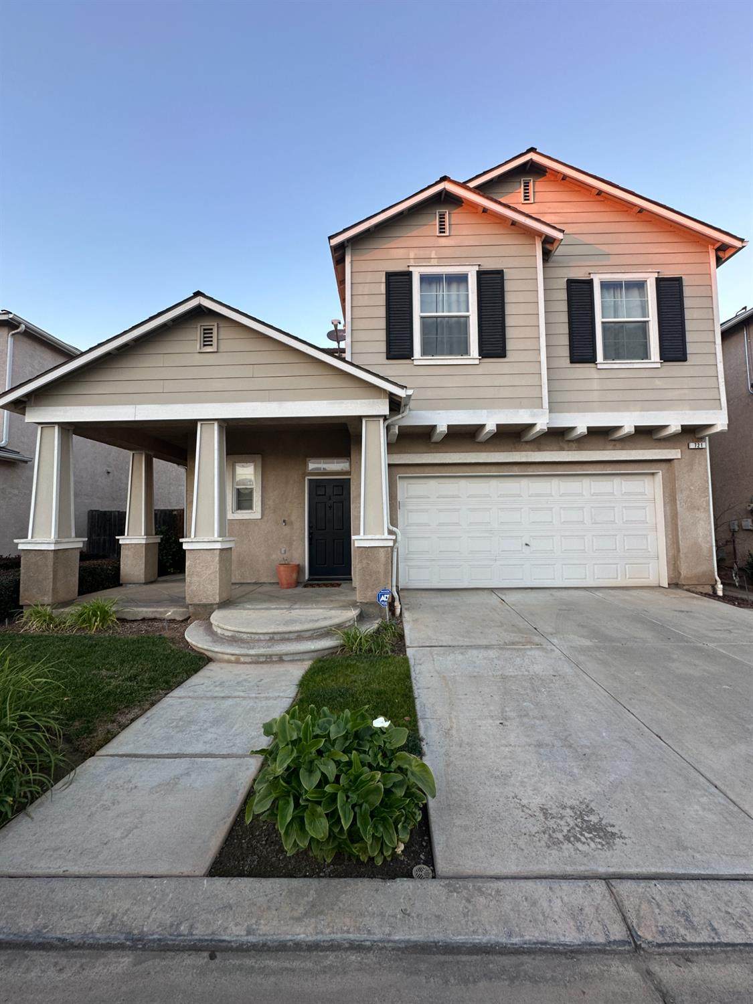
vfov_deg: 102.1
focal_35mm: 14
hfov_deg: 85.7
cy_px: 502
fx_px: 406
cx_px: 376
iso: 64
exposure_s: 1/99
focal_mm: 2.22
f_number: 2.2
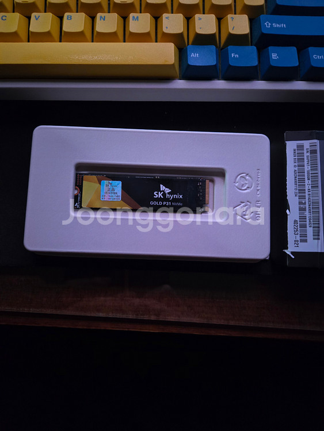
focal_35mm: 23
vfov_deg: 73.9
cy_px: 216
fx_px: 287
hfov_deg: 58.9
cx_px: 162
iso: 1600
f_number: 1.8
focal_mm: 5.4
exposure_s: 1/24
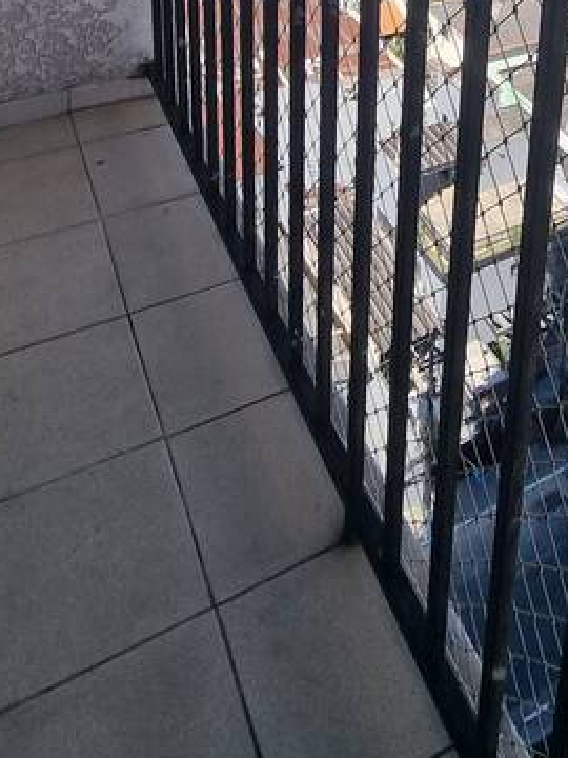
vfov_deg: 36.7
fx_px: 853
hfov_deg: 35.6
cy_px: -154
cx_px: 457
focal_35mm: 39
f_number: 2.2
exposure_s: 1/1204
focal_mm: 2.2
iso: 50
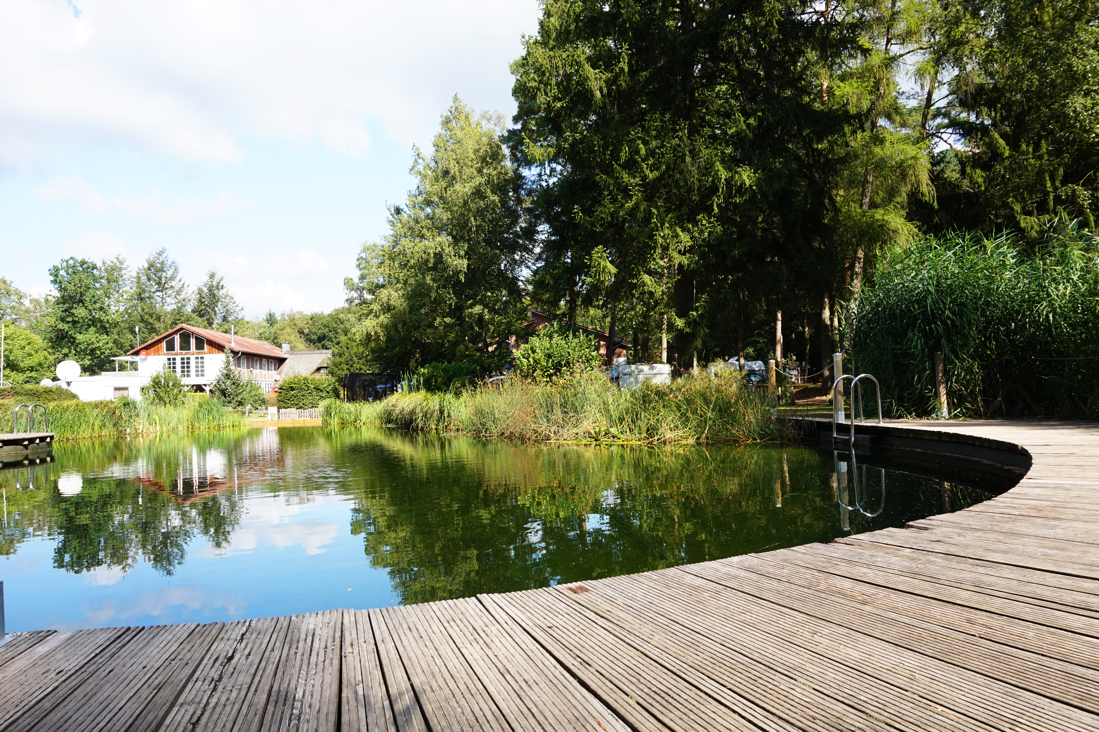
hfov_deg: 73.8
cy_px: 366
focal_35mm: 24
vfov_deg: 53.1
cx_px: 550
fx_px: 732
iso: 100
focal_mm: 16
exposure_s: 1/80
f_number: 9
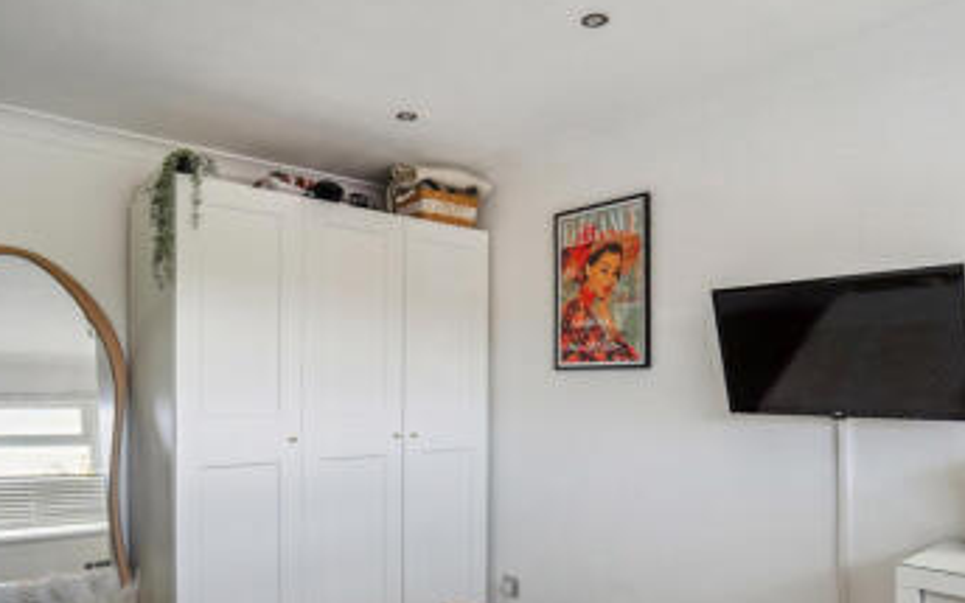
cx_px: 471
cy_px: 428
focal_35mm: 24
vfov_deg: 49.7
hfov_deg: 74.8
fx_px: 631
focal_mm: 17
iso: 320
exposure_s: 1/60
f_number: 4
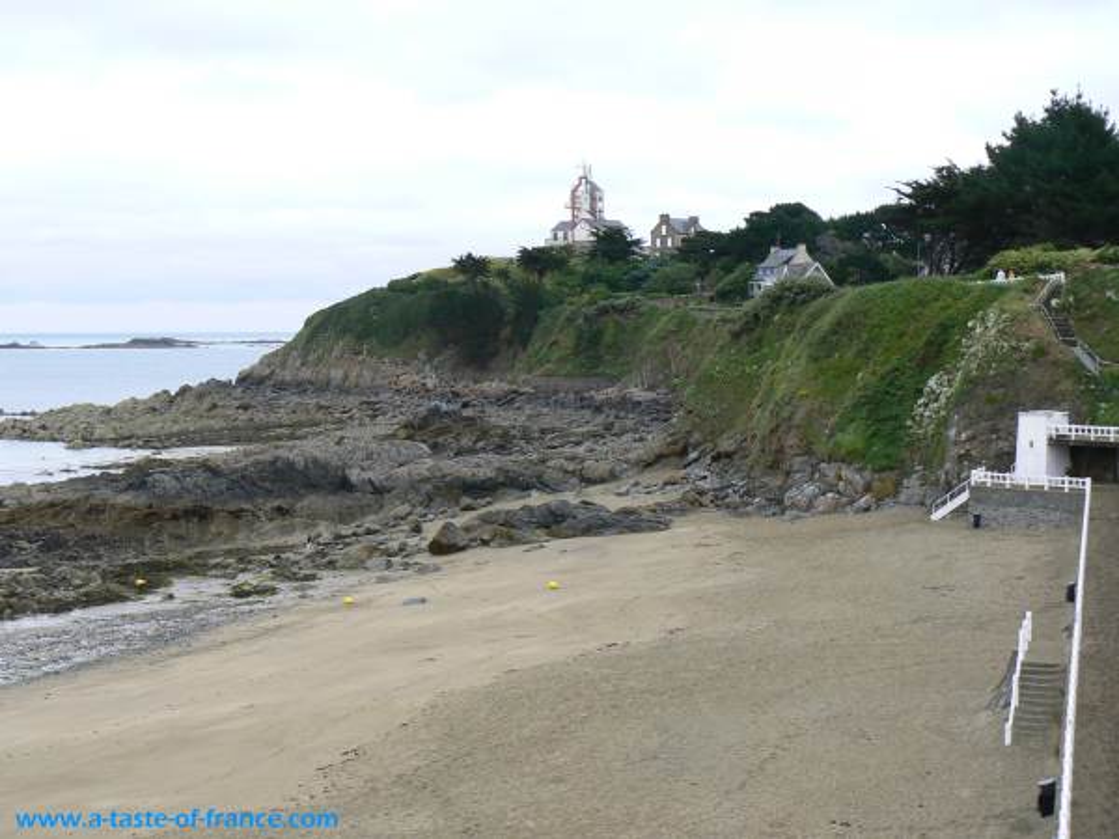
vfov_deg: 24.0
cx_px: 560
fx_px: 1972
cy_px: 420
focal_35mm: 61
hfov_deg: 31.7
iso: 80
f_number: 5.6
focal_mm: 10.2
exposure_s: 1/250
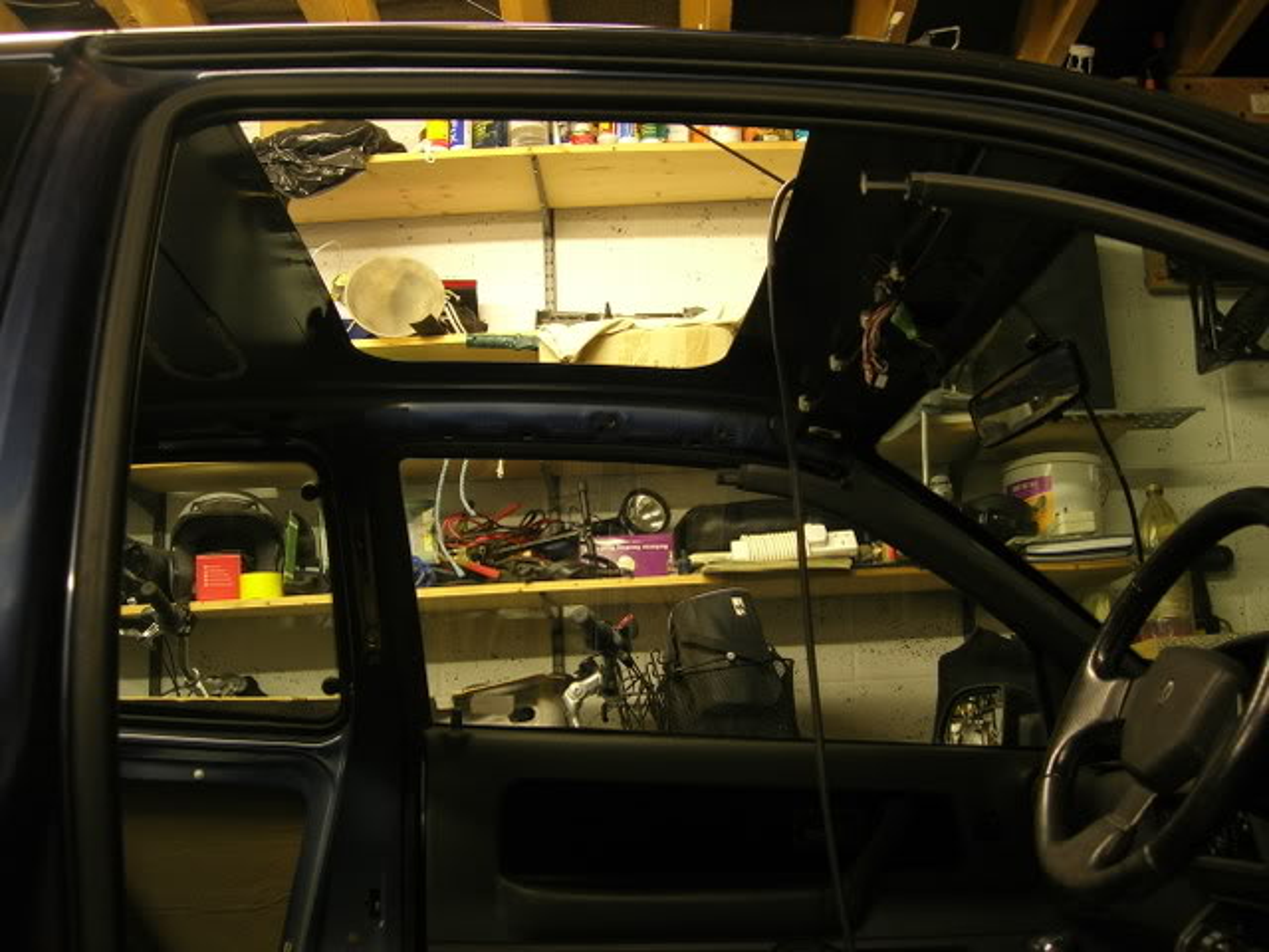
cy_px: 476
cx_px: 634
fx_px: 1393
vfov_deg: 37.7
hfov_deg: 49.0
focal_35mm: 38
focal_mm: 7.8
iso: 66
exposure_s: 1/3.8
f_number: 2.8
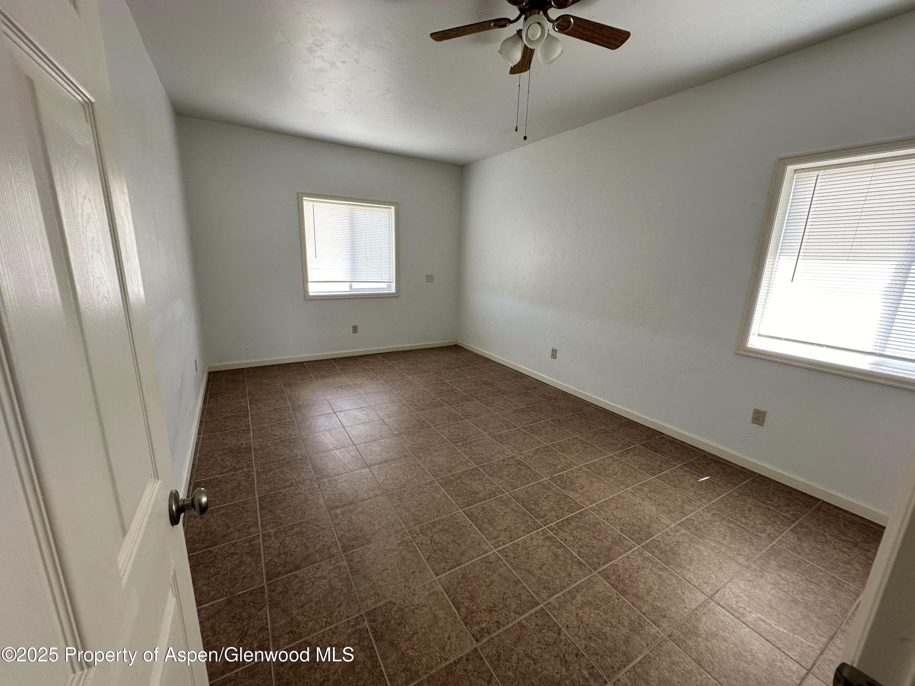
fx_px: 370
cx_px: 458
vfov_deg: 85.7
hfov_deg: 102.1
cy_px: 343
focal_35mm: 14
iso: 80
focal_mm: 2.22
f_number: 2.2
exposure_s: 1/99
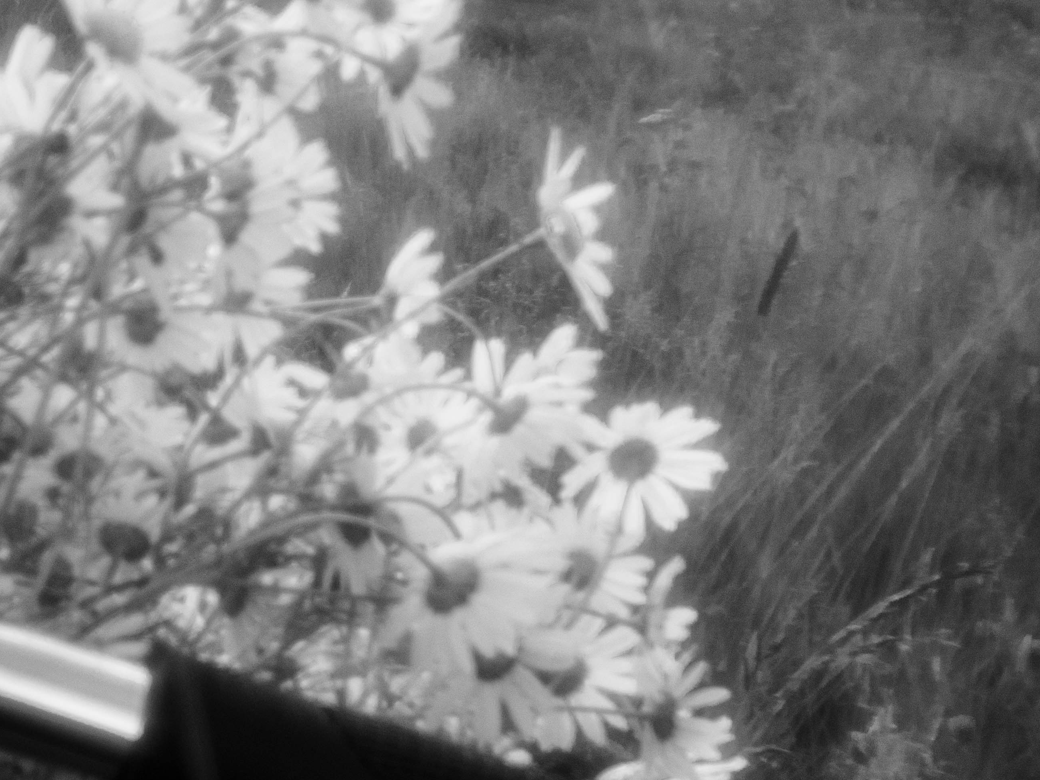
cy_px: 327
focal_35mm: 149
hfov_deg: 12.9
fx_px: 4477
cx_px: -260
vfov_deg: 10.0
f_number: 3.5
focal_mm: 50
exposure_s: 1/400
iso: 250
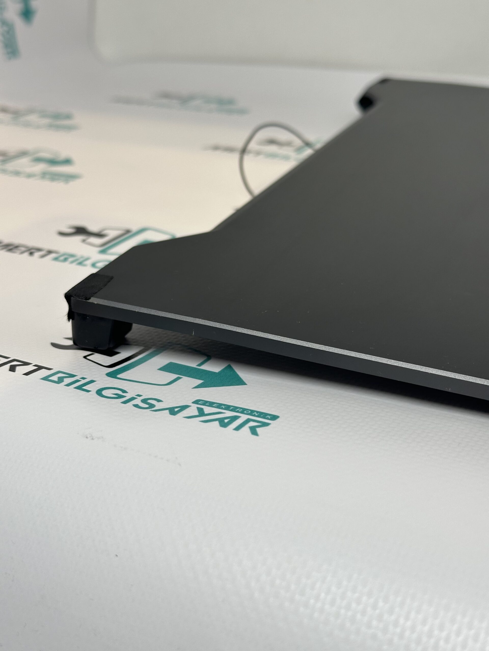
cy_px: 326
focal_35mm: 48
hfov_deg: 30.3
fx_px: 904
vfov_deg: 39.7
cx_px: 244
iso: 64
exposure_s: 1/538
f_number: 1.78
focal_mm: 6.86
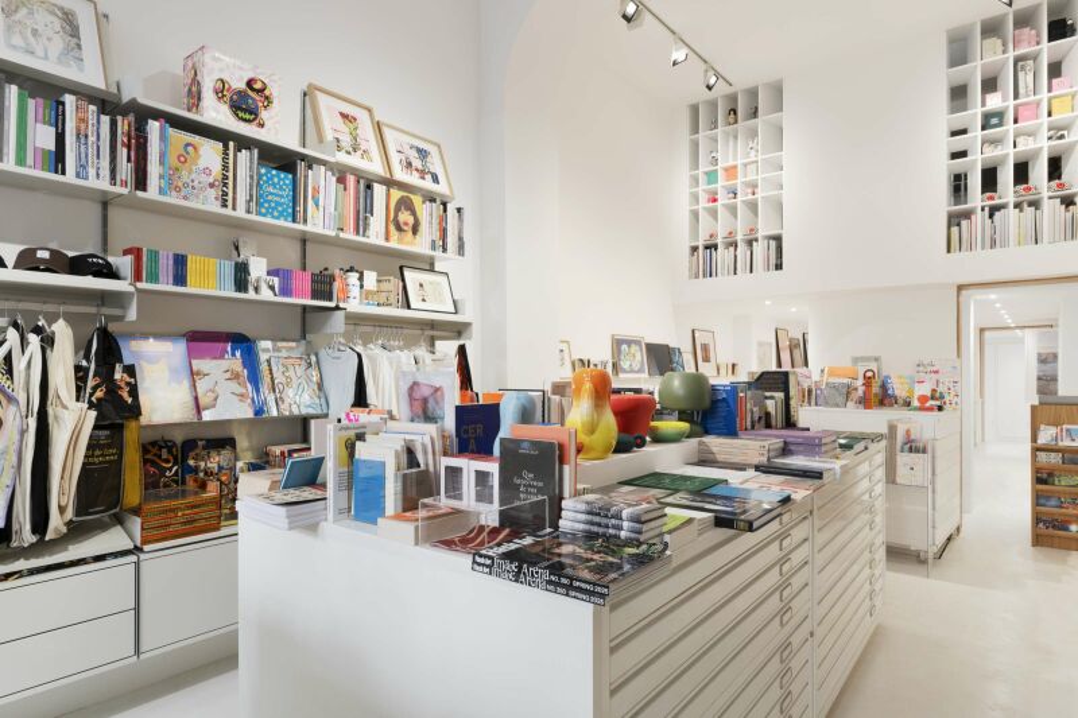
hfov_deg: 82.6
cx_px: 539
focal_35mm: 20
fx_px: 614
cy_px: 359
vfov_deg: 60.7
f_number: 16
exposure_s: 1/2
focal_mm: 20.5
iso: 125
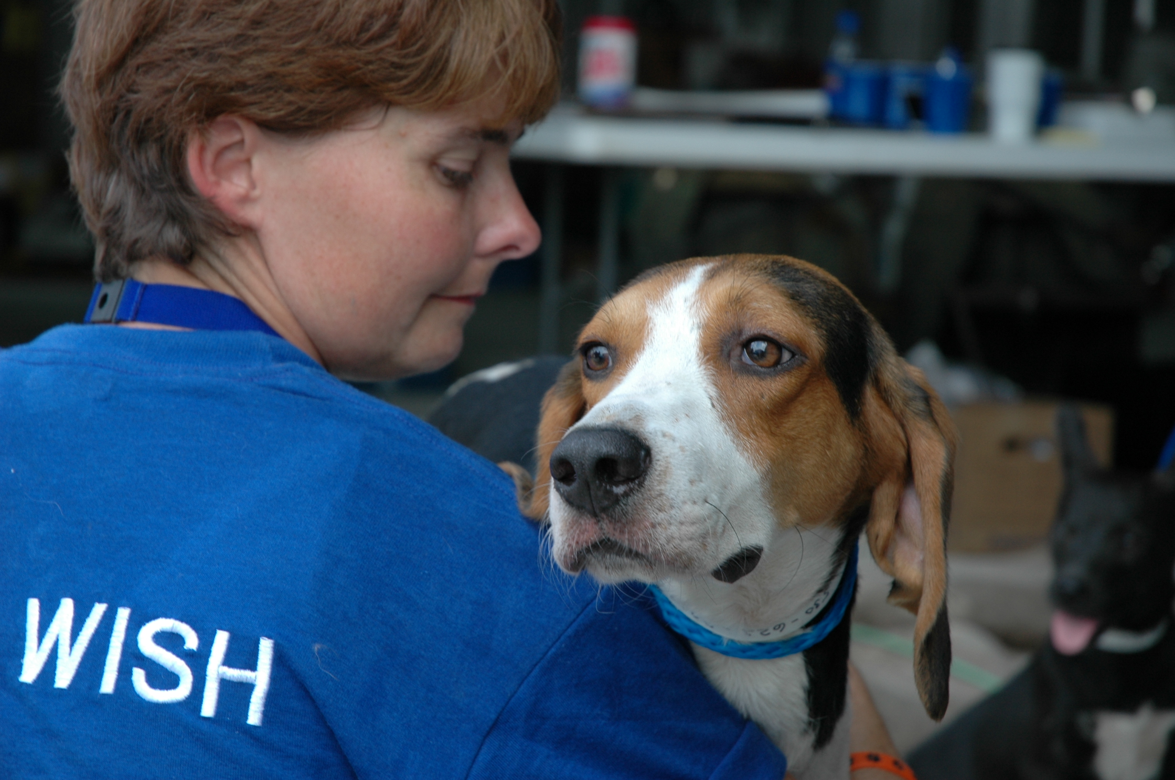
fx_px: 3423
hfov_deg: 19.5
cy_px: 390
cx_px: 588
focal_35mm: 105
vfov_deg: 13.0
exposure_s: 1/125
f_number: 5.6
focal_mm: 70
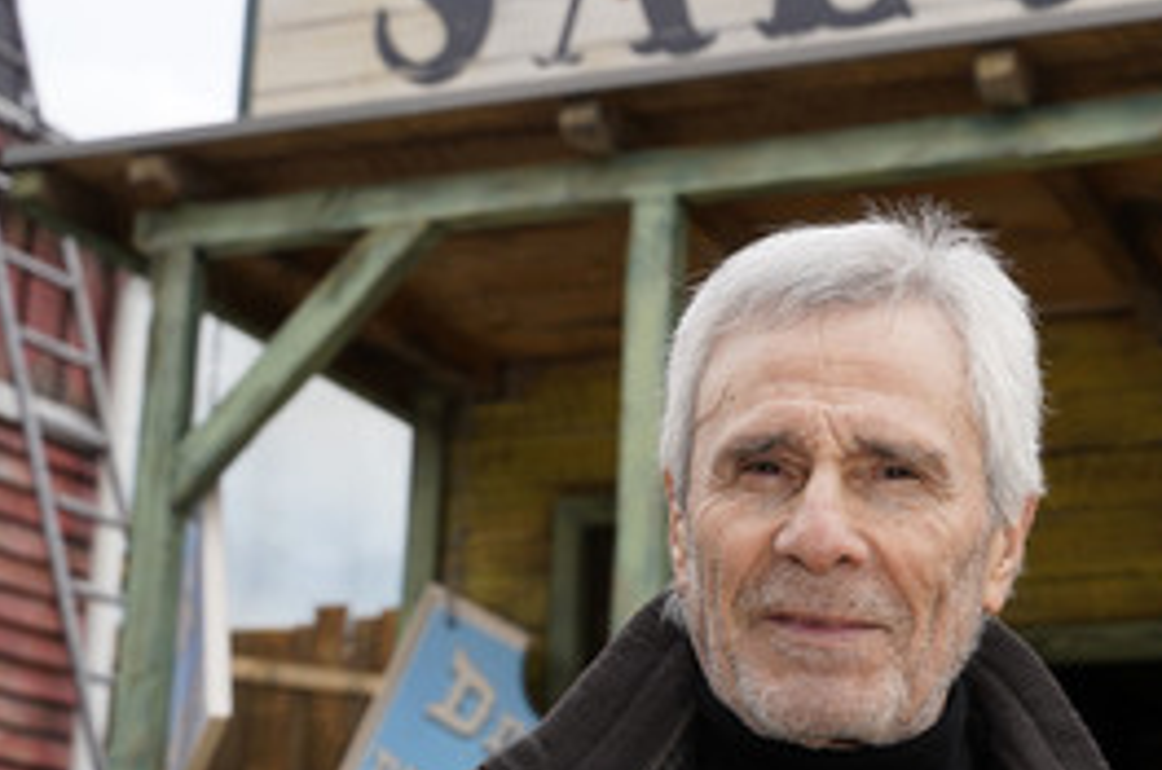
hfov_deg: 25.8
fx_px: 2481
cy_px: 431
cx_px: 953
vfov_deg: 17.6
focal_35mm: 77
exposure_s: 1/1250
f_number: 5.6
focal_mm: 45
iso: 640
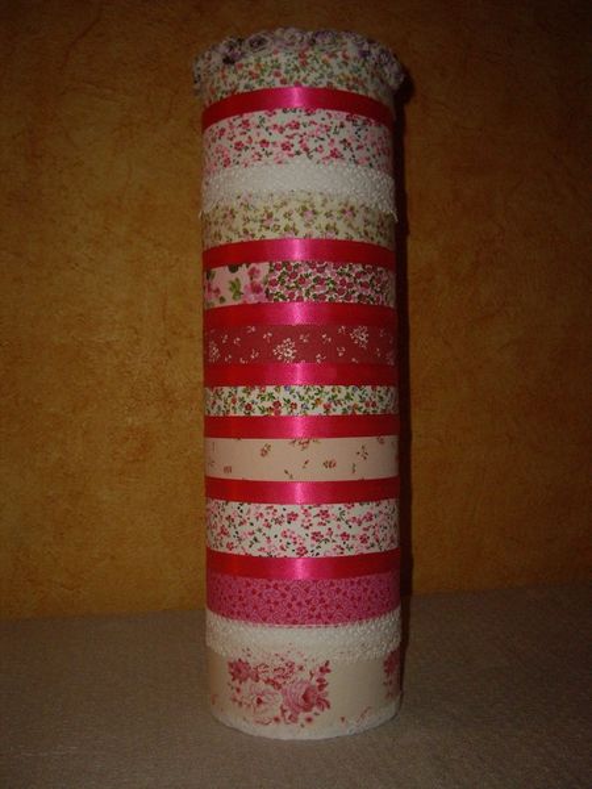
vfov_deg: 49.0
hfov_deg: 37.7
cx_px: 296
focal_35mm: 38
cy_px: 394
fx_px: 866
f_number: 2.8
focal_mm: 7.9
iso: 400
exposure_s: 1/40
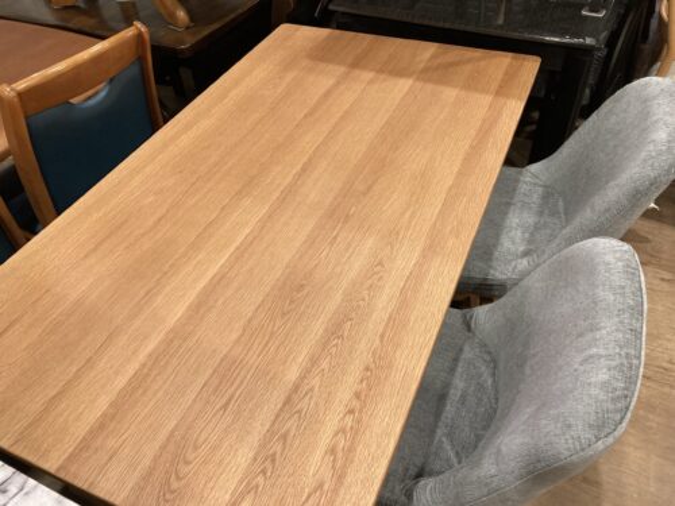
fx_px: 546
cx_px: 338
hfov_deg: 63.4
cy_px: 253
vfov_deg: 49.7
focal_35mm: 28
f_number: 1.8
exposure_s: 1/50
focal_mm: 3.99
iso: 125
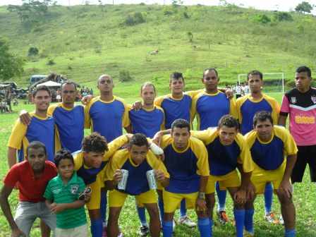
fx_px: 475
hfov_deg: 36.8
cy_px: 118
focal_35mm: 52
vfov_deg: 28.0
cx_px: 158
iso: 100
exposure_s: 1/250
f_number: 5
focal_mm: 9.3
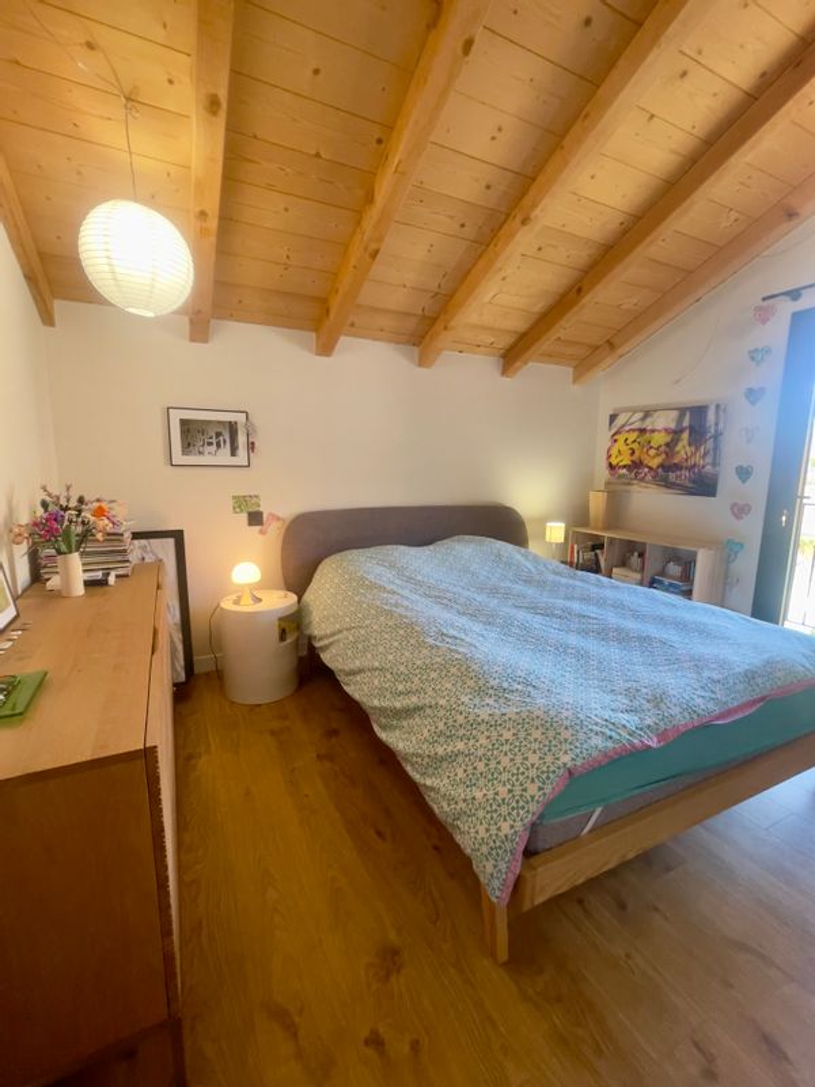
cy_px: 544
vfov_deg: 106.2
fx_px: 408
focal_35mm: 13
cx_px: 408
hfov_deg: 89.9
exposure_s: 1/50
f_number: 2.4
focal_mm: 1.54
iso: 200
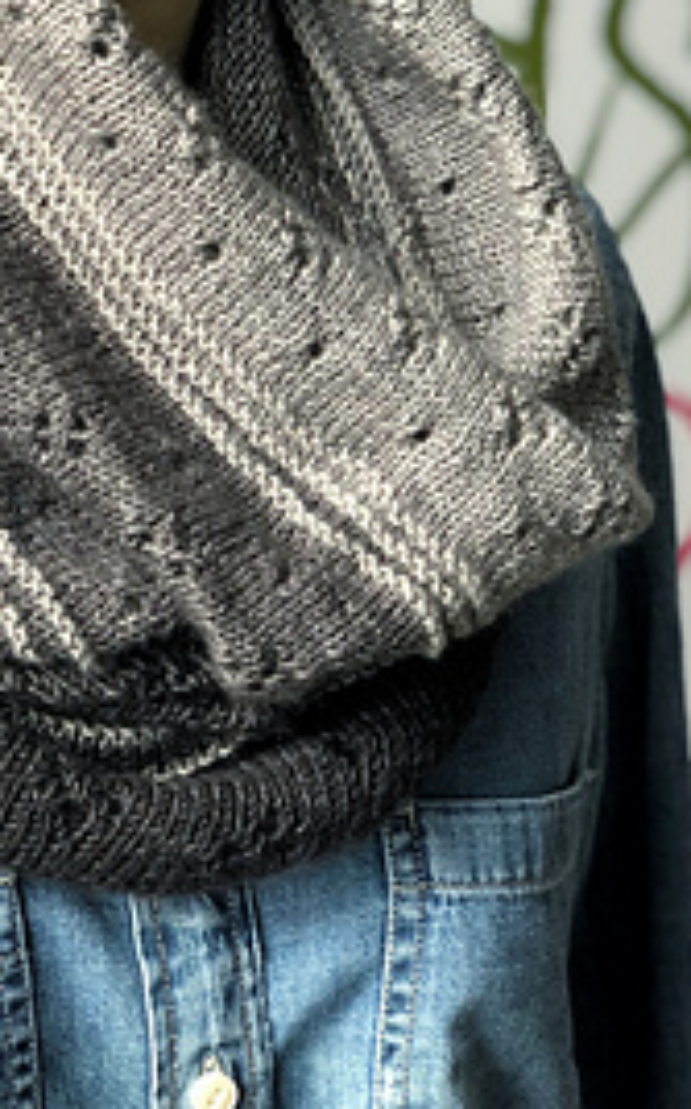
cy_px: 199
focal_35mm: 103
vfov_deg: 20.0
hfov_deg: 12.5
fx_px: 3110
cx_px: -27
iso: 25
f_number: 2.4
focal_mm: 6
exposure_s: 1/60
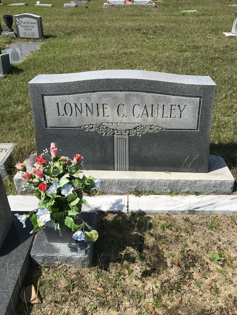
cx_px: 122
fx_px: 274
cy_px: 156
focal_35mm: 30
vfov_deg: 60.0
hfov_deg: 46.8
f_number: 1.8
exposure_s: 1/2817
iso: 20
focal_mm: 3.99
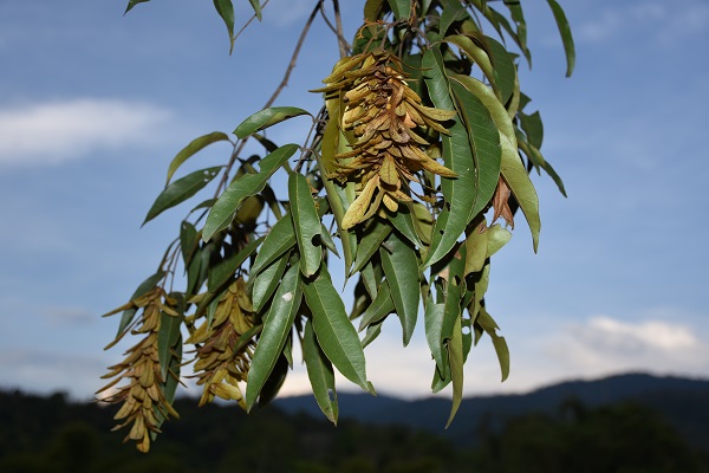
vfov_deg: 28.1
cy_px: 236
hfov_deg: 41.1
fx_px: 945
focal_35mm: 48
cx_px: 354
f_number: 4.5
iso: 100
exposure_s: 1/250
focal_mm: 32
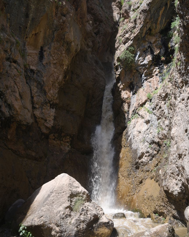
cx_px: 95
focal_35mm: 57
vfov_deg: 33.0
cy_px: 104
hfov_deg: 26.7
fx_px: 399
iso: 125
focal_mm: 50
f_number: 9
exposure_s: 1/125
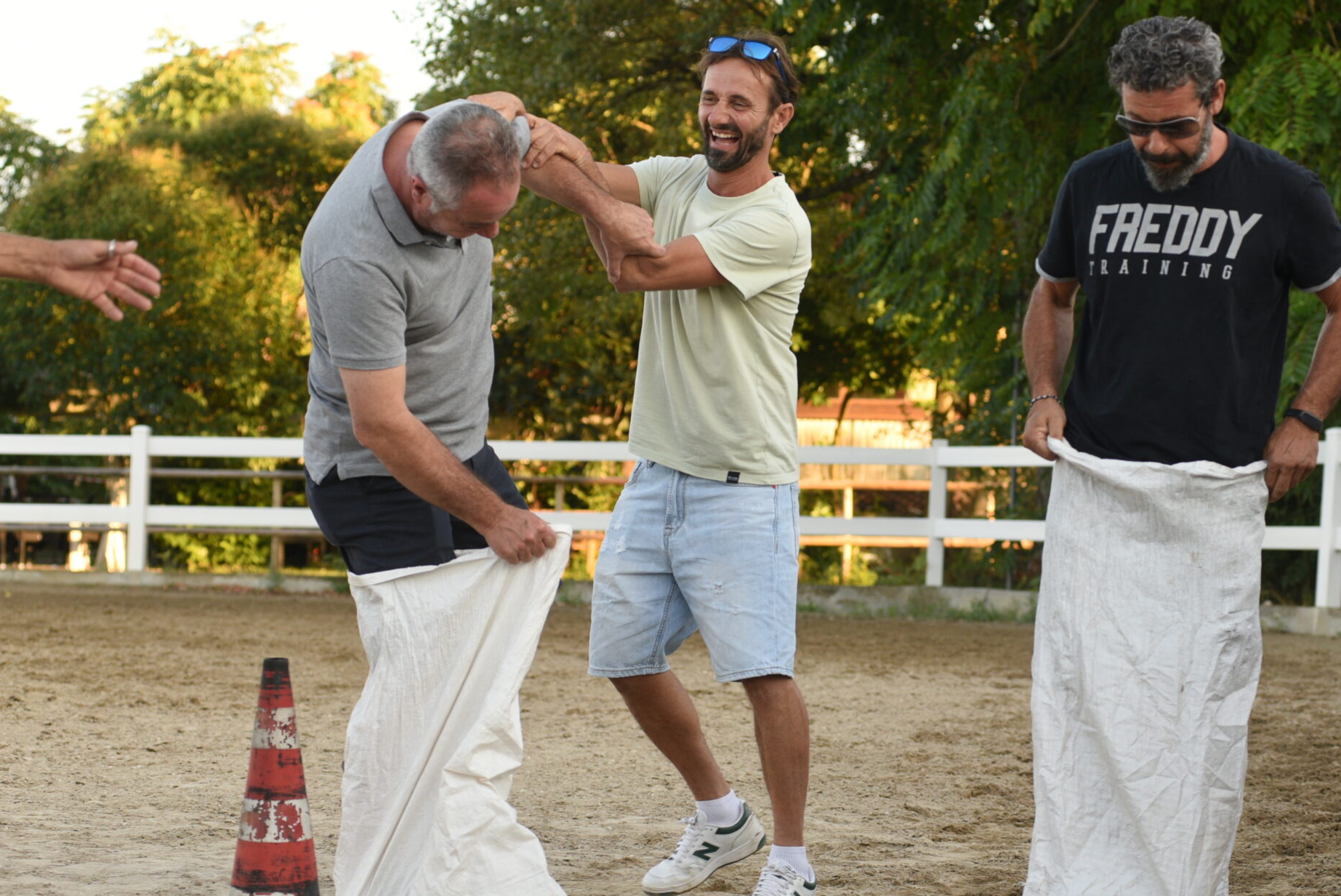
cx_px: 834
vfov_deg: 12.4
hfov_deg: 18.4
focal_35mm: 111
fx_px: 4136
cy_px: 448
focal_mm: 80
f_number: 5
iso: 500
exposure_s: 1/400
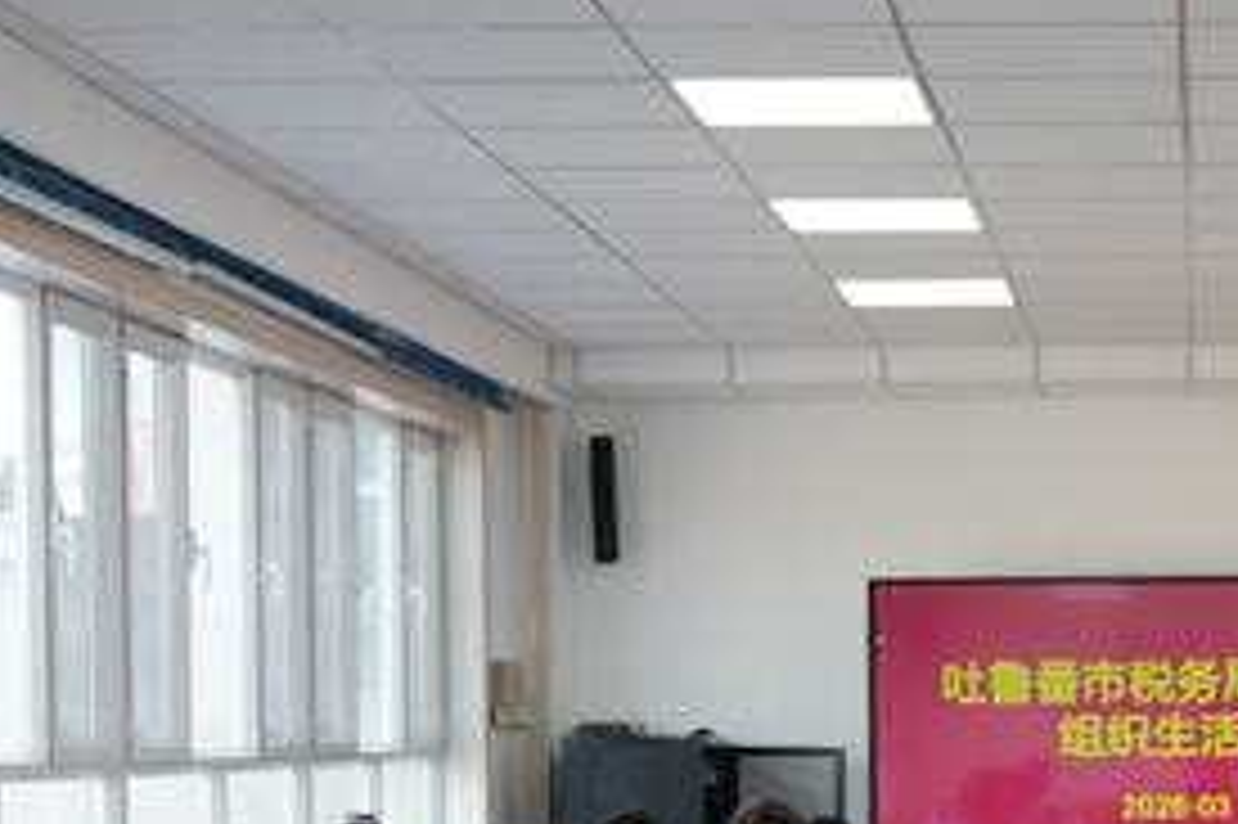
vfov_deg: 14.1
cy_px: 786
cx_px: 1148
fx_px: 3299
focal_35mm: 96
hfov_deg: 20.7
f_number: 4
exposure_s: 1/160
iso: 320
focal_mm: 33
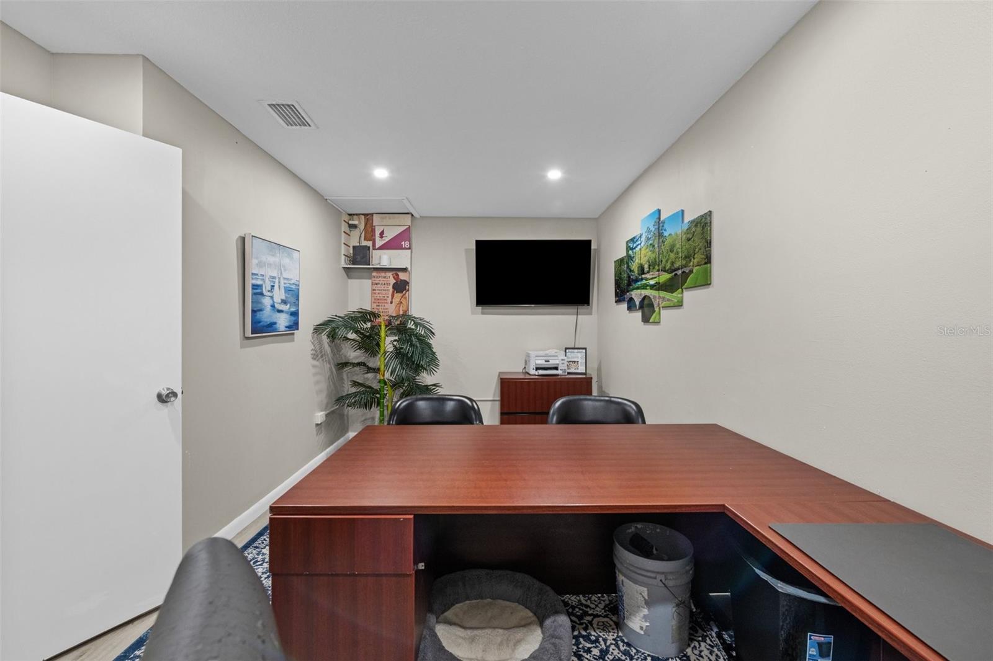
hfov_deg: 104.3
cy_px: 330
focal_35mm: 14
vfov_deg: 81.2
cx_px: 496
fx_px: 386
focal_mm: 14
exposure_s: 1/8
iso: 800
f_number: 8
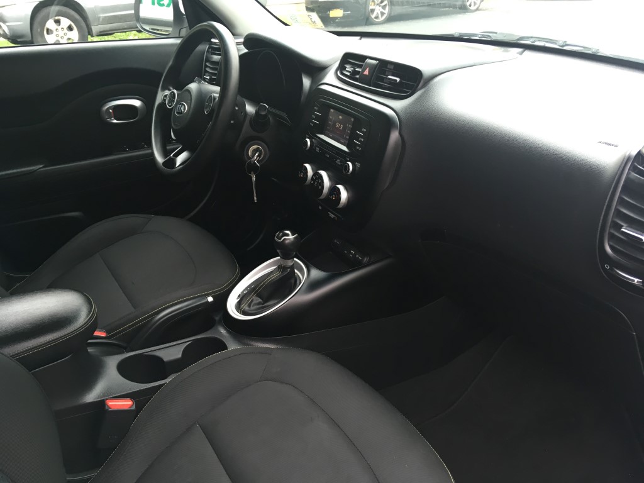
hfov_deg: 61.7
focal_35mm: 29
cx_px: 322
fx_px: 540
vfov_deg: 48.2
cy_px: 242
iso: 50
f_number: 2.2
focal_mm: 4.15
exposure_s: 1/30
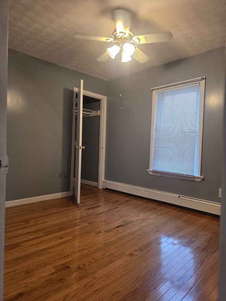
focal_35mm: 23
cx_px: 113
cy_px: 150
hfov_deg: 58.9
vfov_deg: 73.9
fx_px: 200
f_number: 1.7
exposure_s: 1/120
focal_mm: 6.3
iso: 250
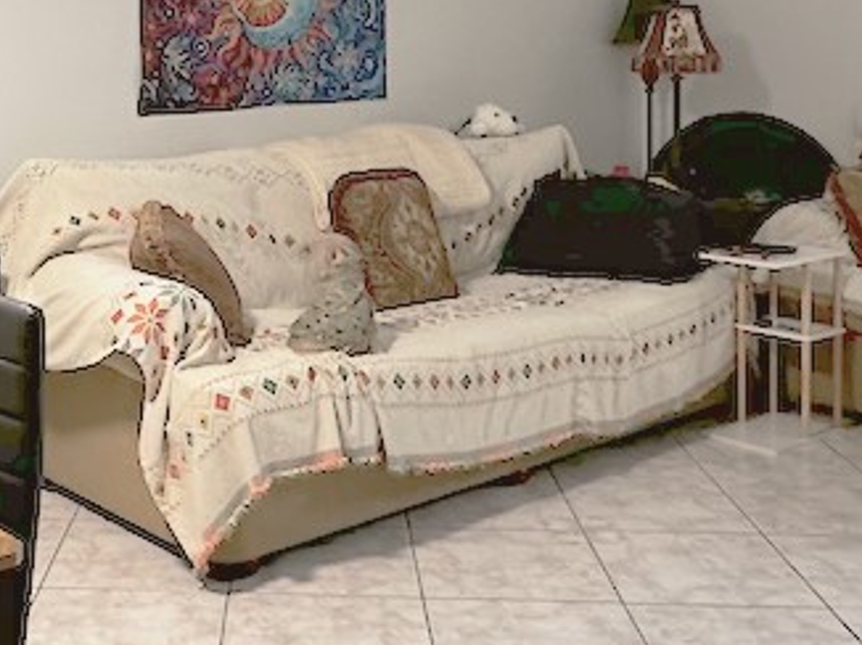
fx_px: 1369
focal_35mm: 55
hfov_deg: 33.9
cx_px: 164
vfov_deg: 25.7
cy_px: 74
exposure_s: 1/60
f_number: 2.2
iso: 400
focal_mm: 2.22
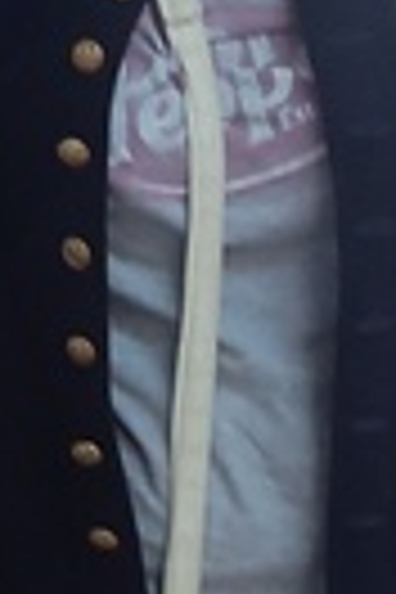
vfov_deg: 10.9
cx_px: -58
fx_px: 3069
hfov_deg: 7.3
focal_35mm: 186
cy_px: 634
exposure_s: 1/60
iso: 641
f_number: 1.8
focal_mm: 5.56
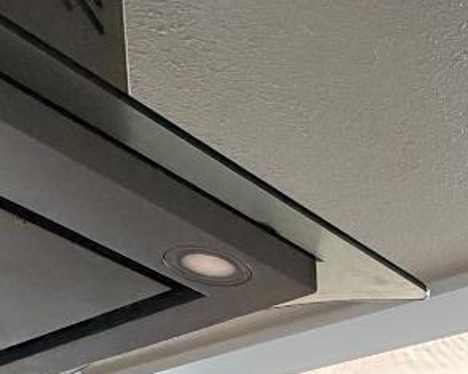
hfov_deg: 23.4
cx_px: 636
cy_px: 881
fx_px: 969
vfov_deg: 14.6
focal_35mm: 70
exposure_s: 1/120
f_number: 2.2
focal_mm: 2.22
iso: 250
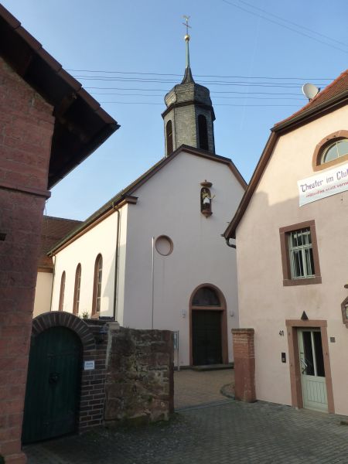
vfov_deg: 69.4
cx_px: 174
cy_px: 232
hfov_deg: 54.9
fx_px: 335
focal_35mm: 25
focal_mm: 4.3
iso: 160
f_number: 4
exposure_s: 1/320
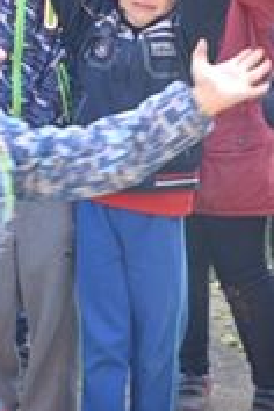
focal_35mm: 201
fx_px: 2295
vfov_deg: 10.2
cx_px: -297
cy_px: 45
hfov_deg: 6.6
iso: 200
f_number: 4
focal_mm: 28
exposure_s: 1/125
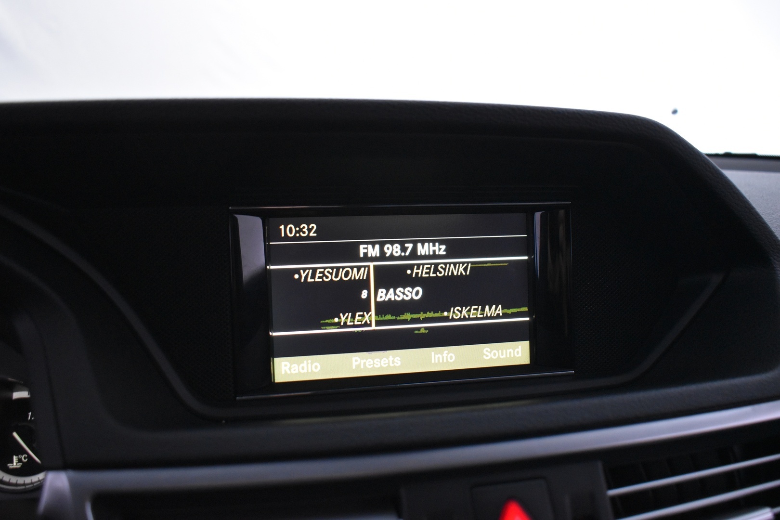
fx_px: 715
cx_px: 390
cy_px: 260
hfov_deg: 57.2
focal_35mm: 33
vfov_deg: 40.0
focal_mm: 22
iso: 2800
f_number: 3.8
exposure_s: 1/60
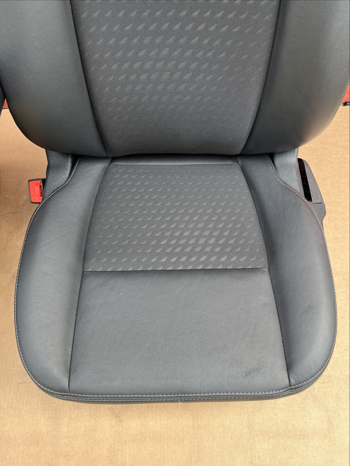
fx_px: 351
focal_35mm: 26
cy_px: 233
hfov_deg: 53.1
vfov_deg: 67.3
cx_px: 175
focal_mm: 5.1
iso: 40
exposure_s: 1/156
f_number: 1.6
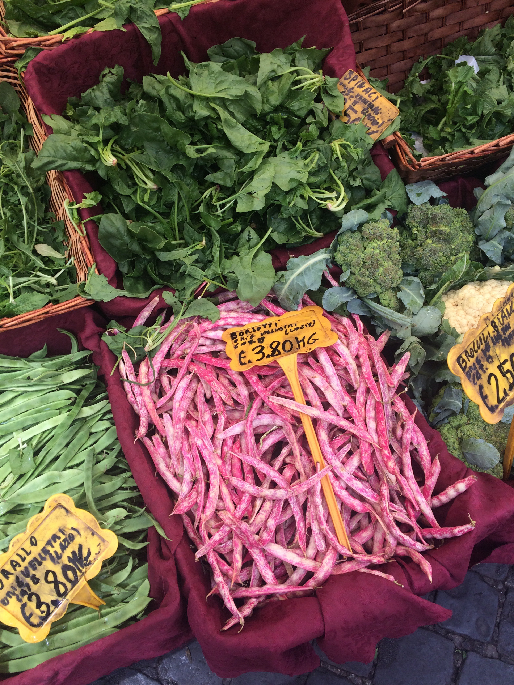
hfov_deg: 48.2
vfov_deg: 61.7
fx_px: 574
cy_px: 342
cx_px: 257
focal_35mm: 29
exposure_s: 1/326
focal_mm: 4.15
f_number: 2.2
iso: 32
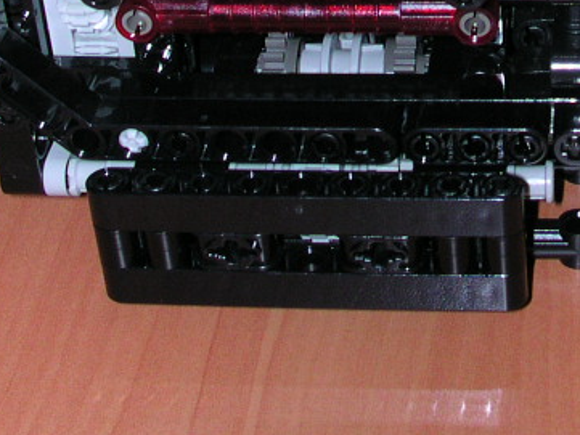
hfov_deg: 18.5
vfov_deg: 13.6
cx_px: 493
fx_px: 1760
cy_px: -112
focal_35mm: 105
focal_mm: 5.6
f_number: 4.5
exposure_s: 1/60
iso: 100
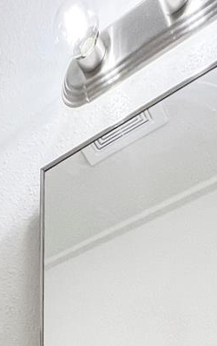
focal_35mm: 53
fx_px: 501
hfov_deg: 22.5
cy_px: 624
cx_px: -45
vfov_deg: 22.2
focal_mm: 1.57
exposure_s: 1/120
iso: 80
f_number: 1.8
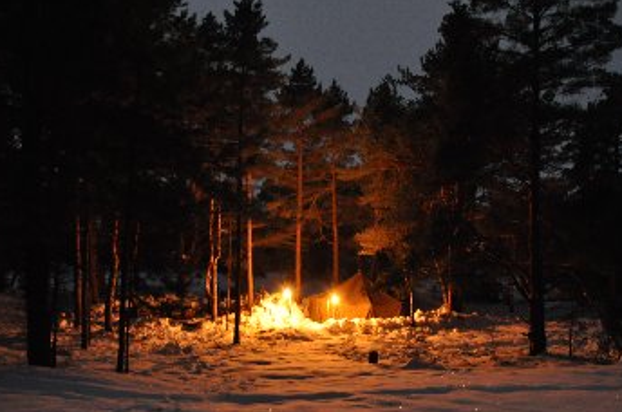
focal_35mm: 37
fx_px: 631
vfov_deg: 36.1
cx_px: 311
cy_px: 229
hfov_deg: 52.5
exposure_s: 6
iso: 2000
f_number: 5.6
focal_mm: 21
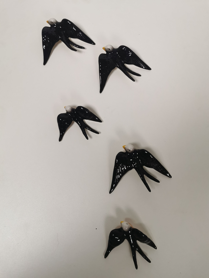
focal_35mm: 27
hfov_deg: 51.4
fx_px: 217
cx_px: 104
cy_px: 139
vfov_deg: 65.3
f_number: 1.6
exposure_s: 1/100
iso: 160
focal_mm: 5.56
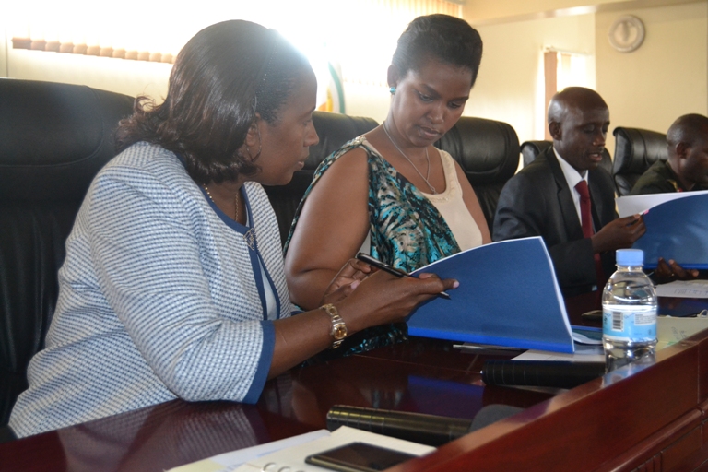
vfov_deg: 31.9
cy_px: 236
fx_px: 826
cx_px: 354
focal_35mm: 42
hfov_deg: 46.4
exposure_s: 1/60
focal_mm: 28
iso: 2200
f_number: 4
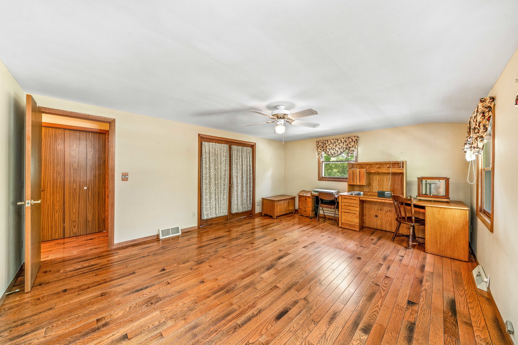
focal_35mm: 12
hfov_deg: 112.6
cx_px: 259
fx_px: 173
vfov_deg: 90.0
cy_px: 172
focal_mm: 12
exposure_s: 1/8
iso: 400
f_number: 9
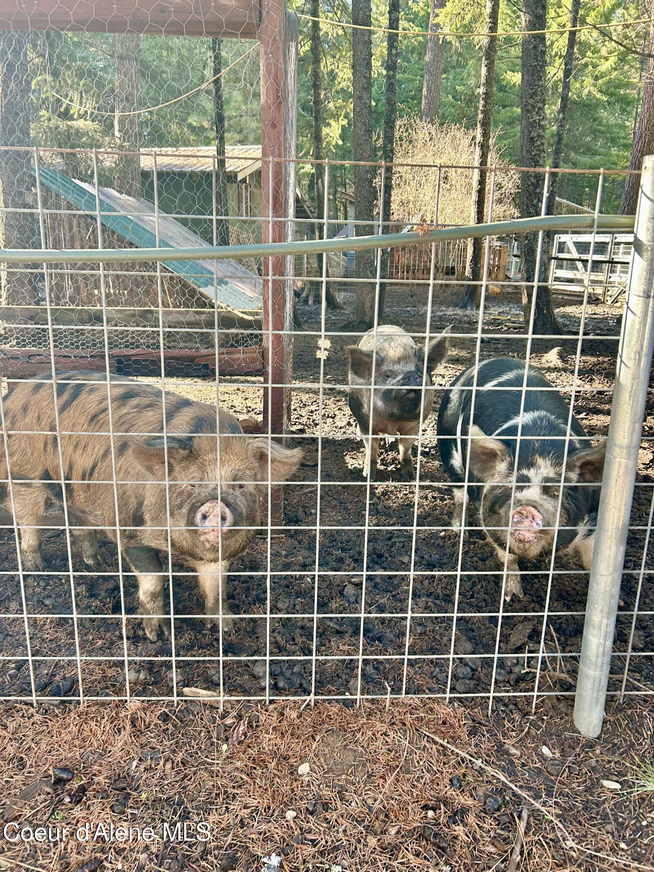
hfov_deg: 53.1
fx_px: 655
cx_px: 327
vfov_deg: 67.3
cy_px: 436
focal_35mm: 26
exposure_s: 1/121
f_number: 1.5
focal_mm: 5.7
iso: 100
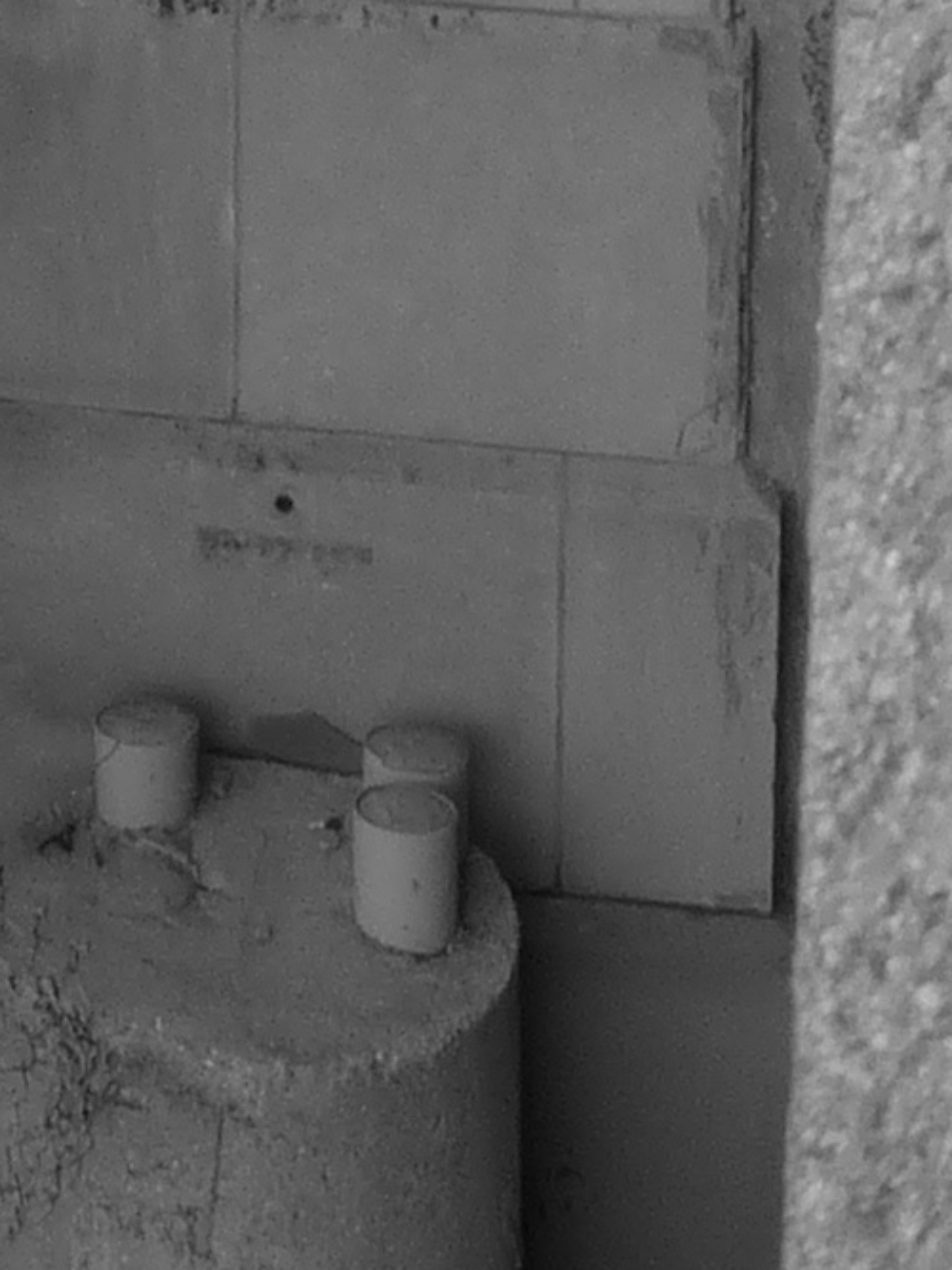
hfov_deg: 5.8
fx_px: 9023
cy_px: -2292
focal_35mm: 246
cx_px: -1264
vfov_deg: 7.3
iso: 100
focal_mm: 7.4
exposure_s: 1/125
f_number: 4
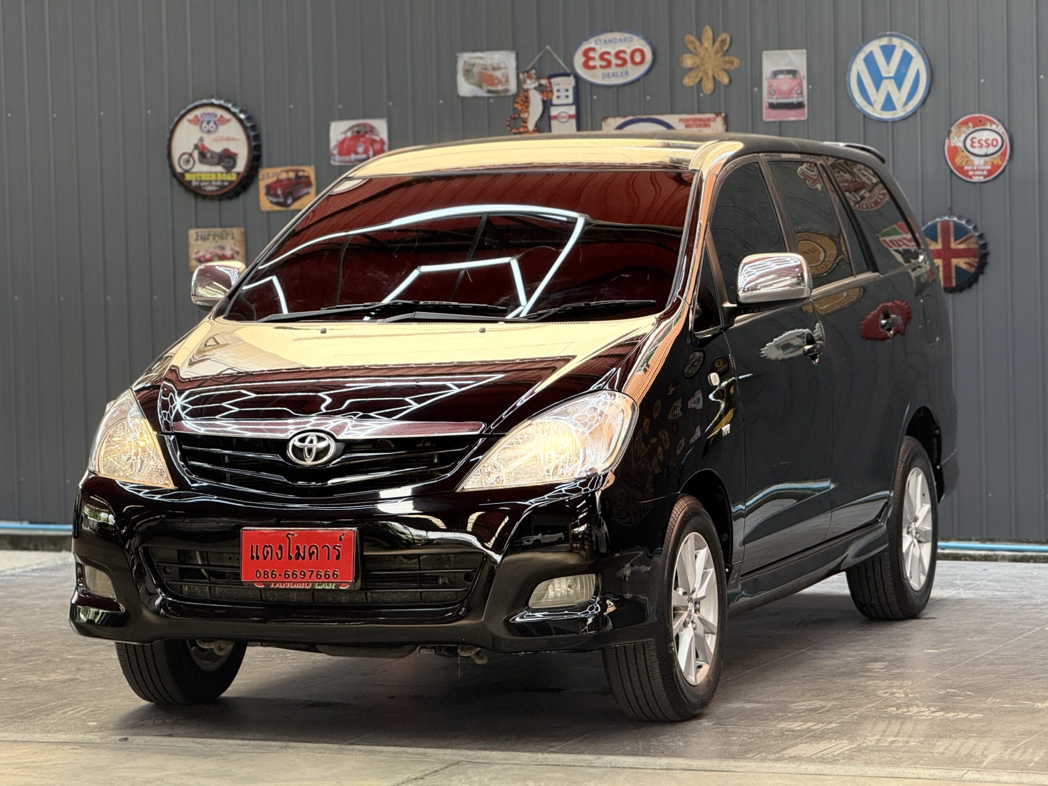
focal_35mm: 121
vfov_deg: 12.2
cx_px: 520
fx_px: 3663
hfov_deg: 16.3
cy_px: 391
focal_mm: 15.66
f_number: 2.8
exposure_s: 1/99
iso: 125
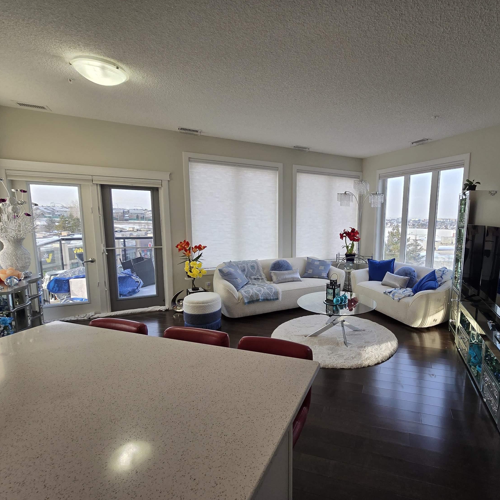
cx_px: 315
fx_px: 261
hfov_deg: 85.6
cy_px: 255
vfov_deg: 87.4
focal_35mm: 16
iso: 50
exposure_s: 1/217
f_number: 2.2
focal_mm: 2.2
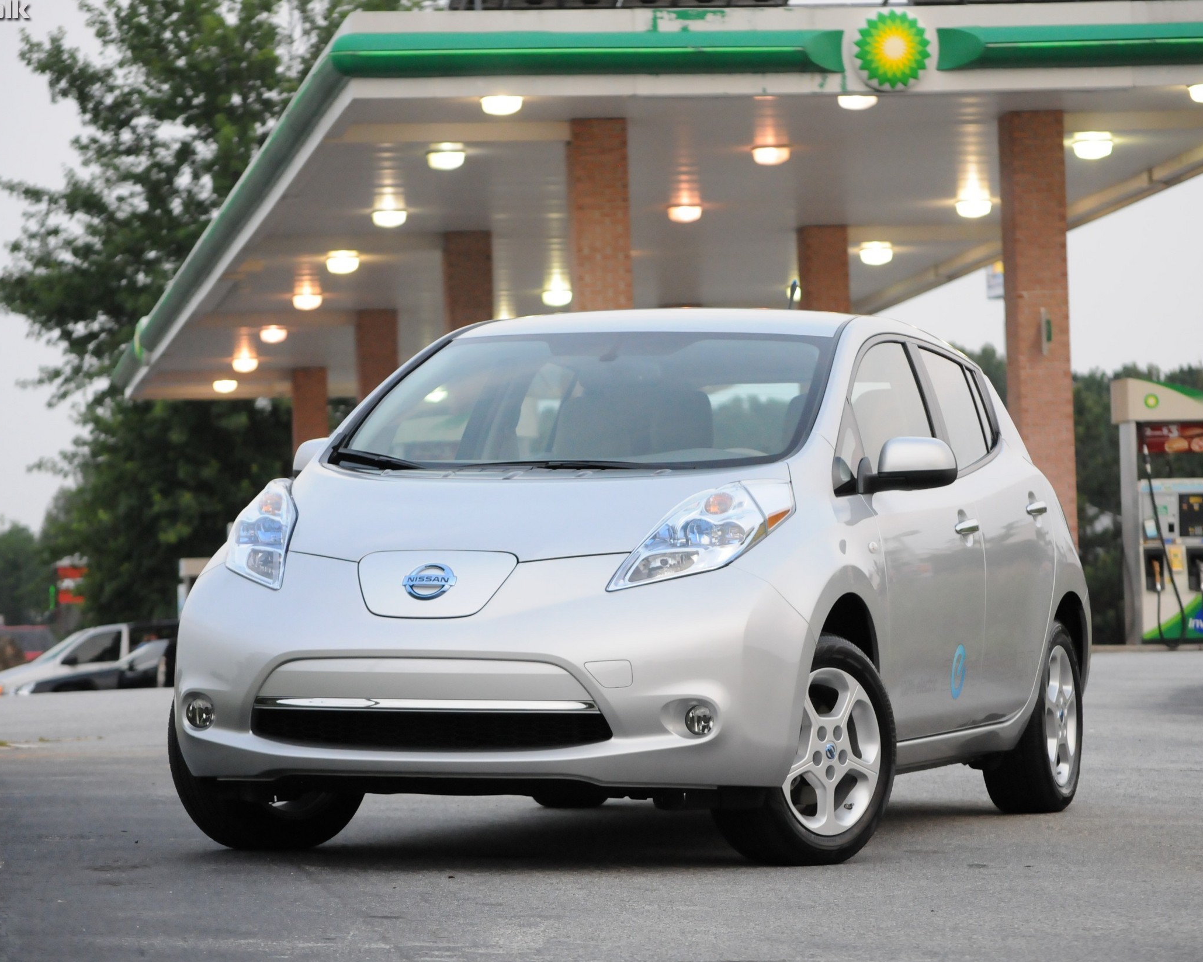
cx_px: 630
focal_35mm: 140
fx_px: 4984
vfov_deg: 11.0
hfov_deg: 13.8
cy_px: 480
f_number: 4.5
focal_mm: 82
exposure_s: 1/800
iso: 2000
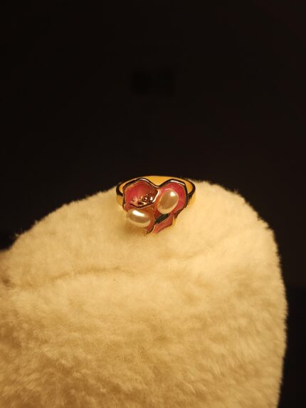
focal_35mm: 37
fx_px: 436
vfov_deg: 50.1
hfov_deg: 38.7
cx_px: 153
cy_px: 204
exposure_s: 1/103
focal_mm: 3.98
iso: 50
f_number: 1.8
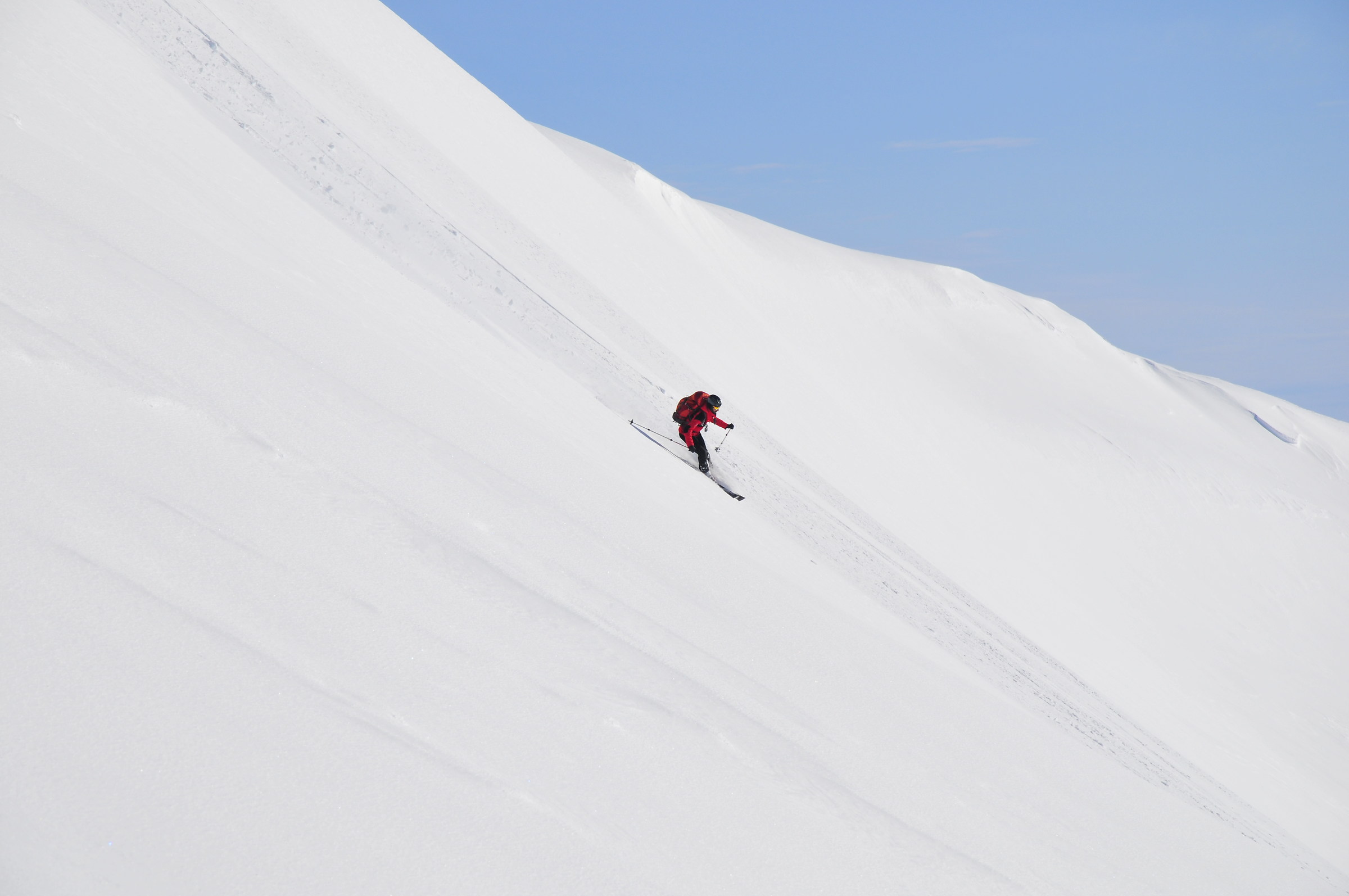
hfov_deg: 13.1
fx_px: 5895
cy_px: 448
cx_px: 674
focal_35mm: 158
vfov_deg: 8.7
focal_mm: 105
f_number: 11
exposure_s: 1/800
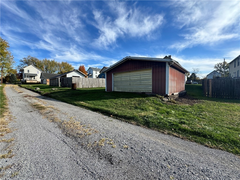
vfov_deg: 85.7
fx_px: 97
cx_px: 120
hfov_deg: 102.1
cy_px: 90
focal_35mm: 14
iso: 40
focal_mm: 2.22
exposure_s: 1/1160
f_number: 2.2
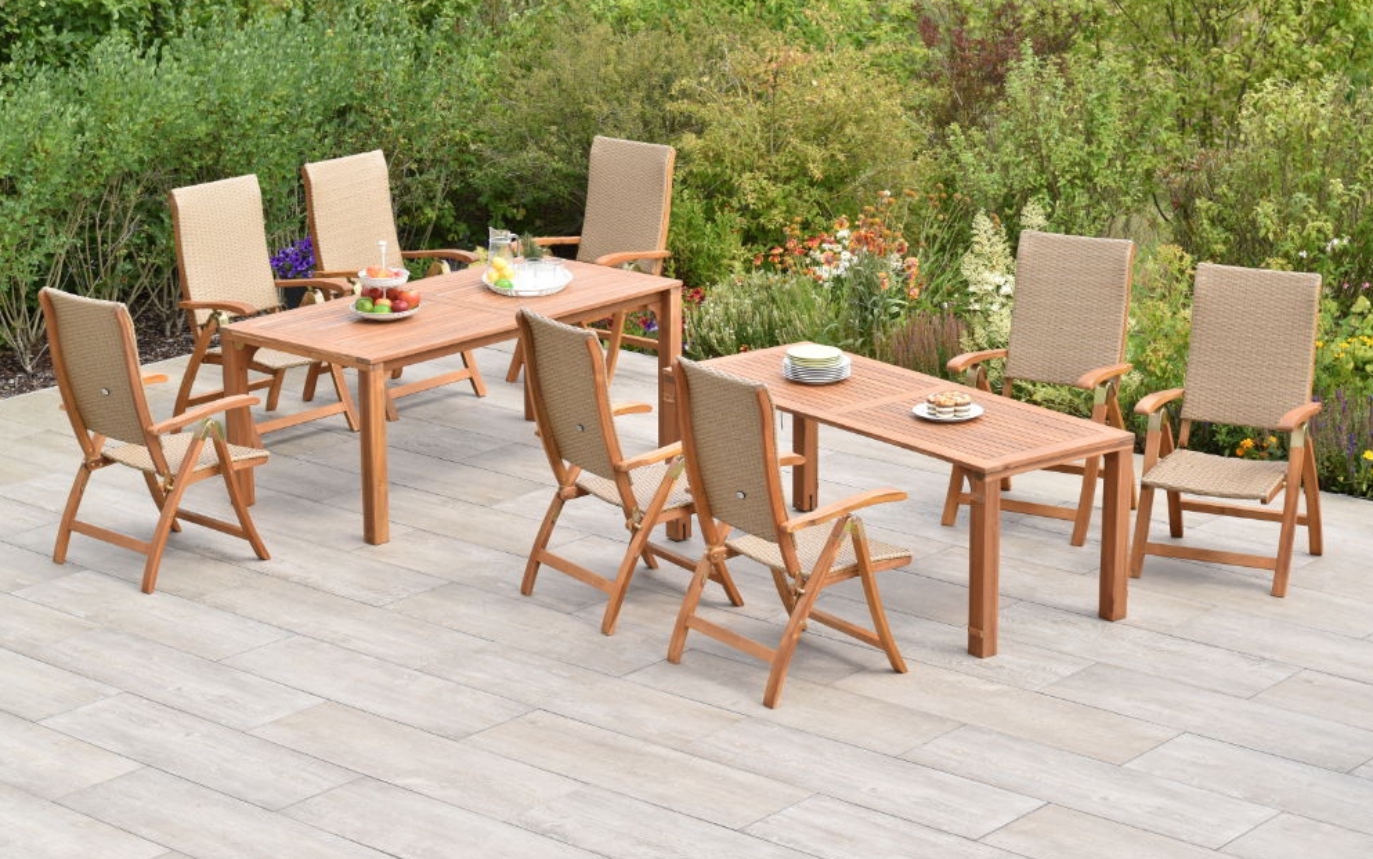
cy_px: 452
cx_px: 686
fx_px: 2882
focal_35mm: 77
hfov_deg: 26.8
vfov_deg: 16.9
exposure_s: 1/200
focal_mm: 50
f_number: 8
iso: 100
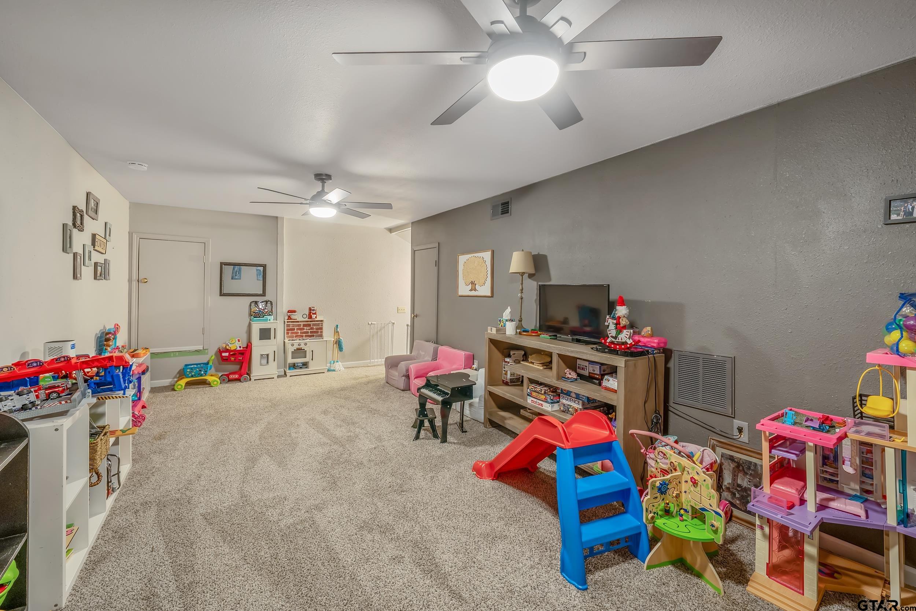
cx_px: 458
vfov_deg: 77.3
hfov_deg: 100.4
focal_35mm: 15
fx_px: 382
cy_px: 306
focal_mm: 15
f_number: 8
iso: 800
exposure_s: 1/1.67
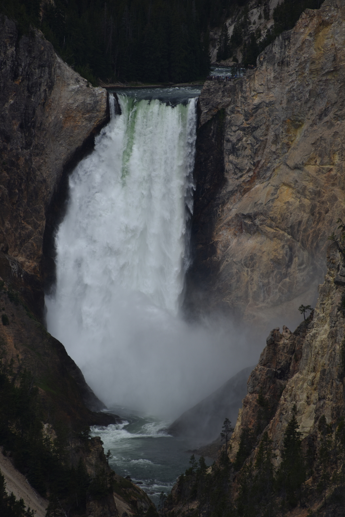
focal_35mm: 300
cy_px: 258
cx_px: 172
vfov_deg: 6.9
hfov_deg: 4.6
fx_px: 4310
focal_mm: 300
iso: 140
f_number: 5.6
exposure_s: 1/640
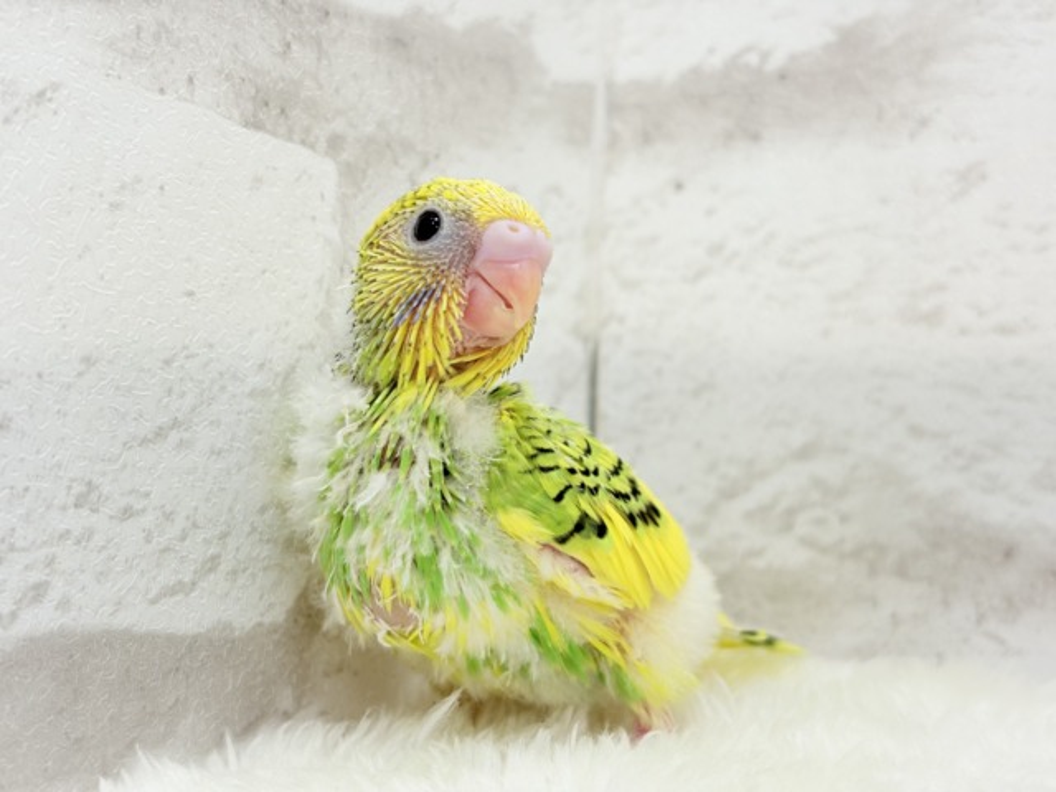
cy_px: 396
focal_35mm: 52
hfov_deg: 36.8
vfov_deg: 28.0
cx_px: 528
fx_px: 1586
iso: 32
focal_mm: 5.96
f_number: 1.6
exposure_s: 1/50
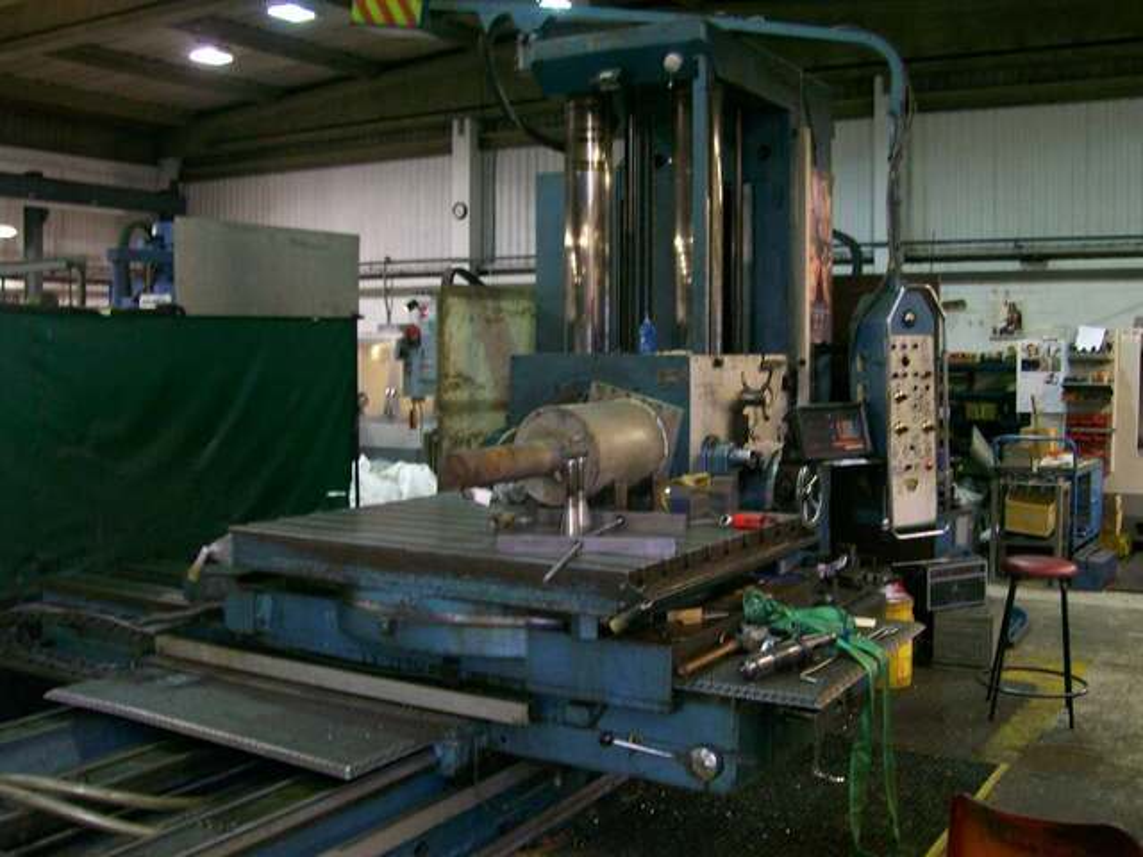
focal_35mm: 36
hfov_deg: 51.4
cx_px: 572
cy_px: 428
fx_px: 1189
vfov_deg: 39.7
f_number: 2.7
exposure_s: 1/8
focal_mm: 6
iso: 160
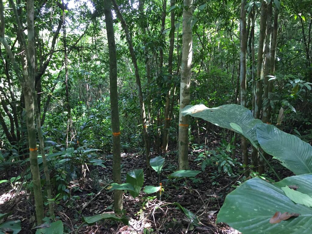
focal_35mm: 29
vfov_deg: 48.2
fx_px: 261
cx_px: 156
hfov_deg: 61.7
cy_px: 117
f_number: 2.2
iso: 100
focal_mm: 4.15
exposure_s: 1/30
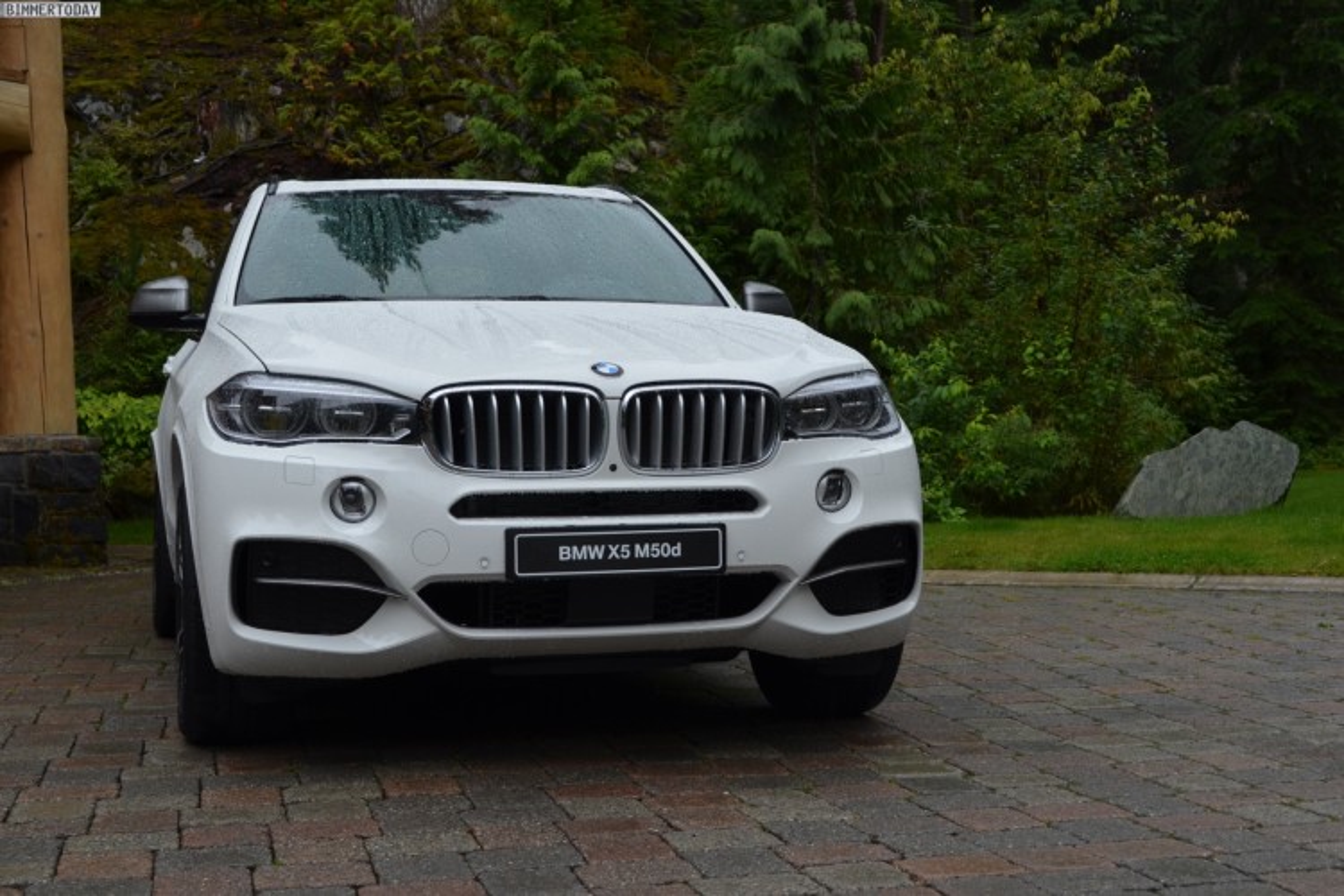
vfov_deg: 26.5
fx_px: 1904
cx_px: 672
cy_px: 448
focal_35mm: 51
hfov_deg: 38.9
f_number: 6.3
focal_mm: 34
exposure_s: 1/160
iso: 200
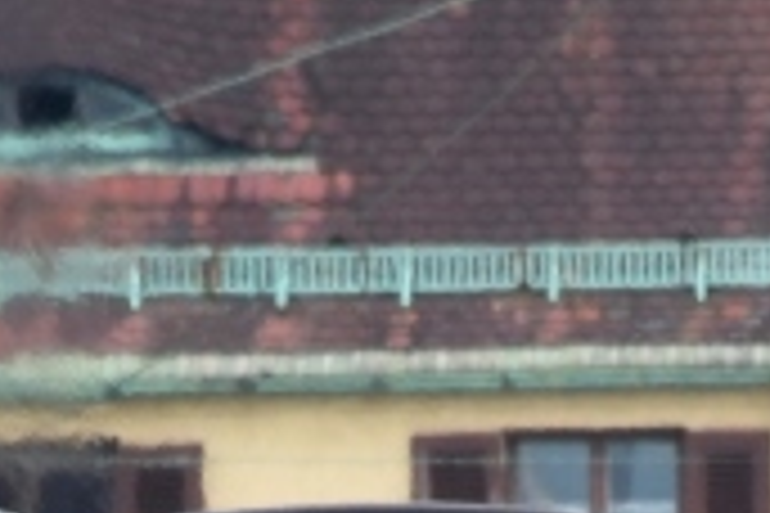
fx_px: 31525
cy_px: 1616
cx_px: 383
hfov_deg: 1.4
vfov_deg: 0.9
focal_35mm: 1474
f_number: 7.1
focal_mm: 140
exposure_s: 1/50
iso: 250
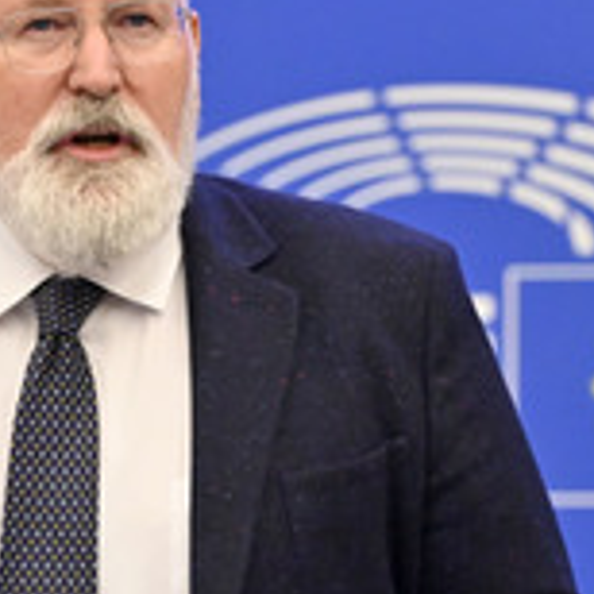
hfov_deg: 5.2
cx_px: 361
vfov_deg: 5.2
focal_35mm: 335
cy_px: 370
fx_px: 6504
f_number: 2.8
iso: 5000
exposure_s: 1/1000
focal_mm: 135
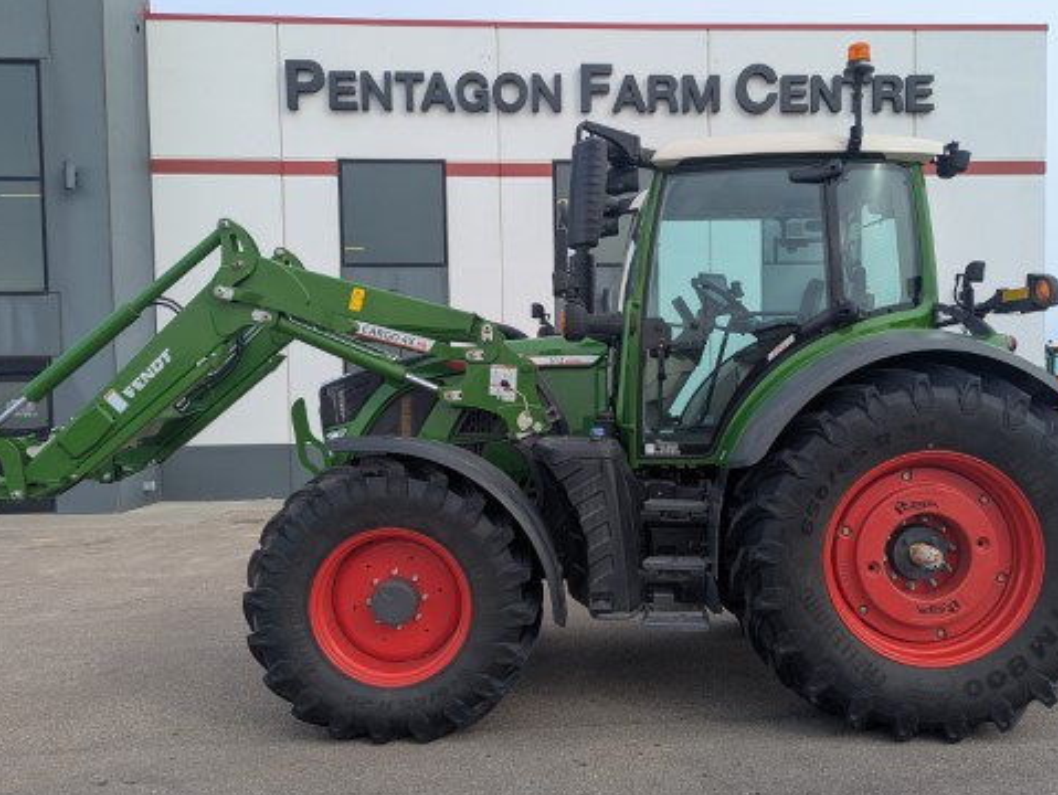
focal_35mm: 32
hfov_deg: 56.7
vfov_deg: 44.1
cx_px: 585
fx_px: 979
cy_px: 453
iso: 47
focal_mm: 6.81
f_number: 1.85
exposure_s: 1/1167
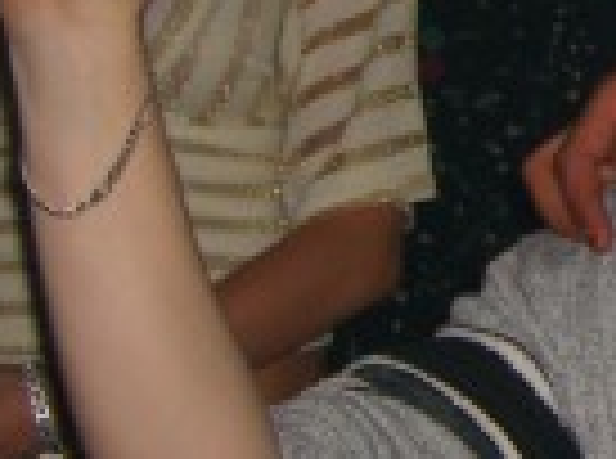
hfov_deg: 11.1
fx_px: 2964
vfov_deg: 8.8
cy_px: 50
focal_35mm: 167
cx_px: 1075
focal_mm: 7.9
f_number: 2.8
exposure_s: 1/60
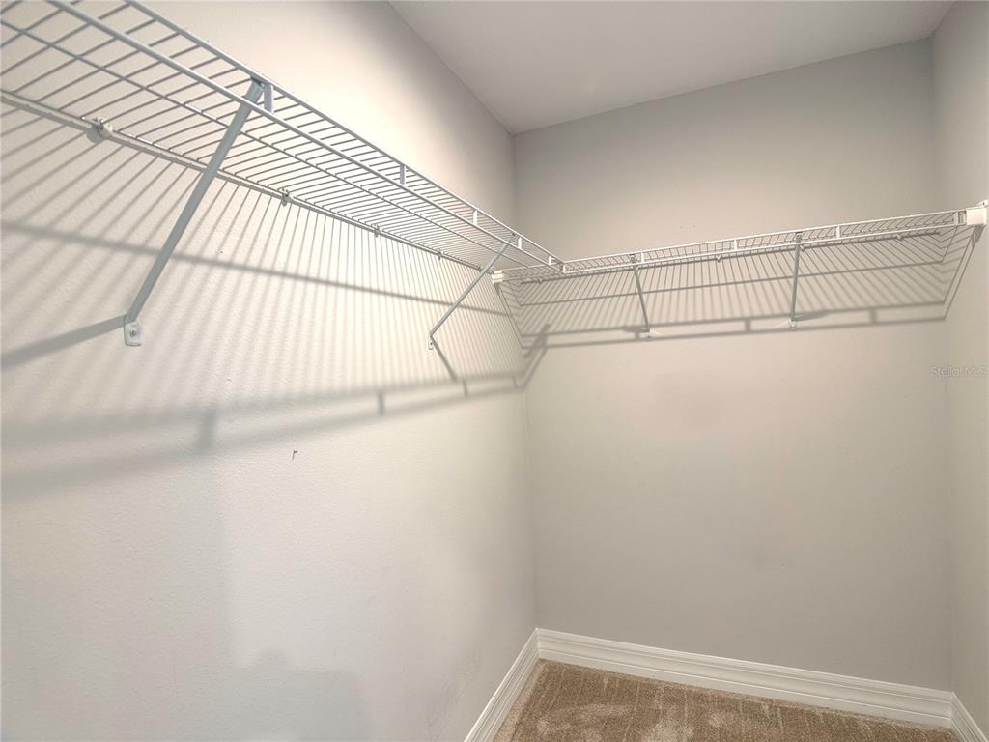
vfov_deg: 56.8
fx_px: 686
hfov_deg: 71.6
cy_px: 371
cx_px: 494
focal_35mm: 24
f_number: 1.78
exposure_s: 1/120
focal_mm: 6.76
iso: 160
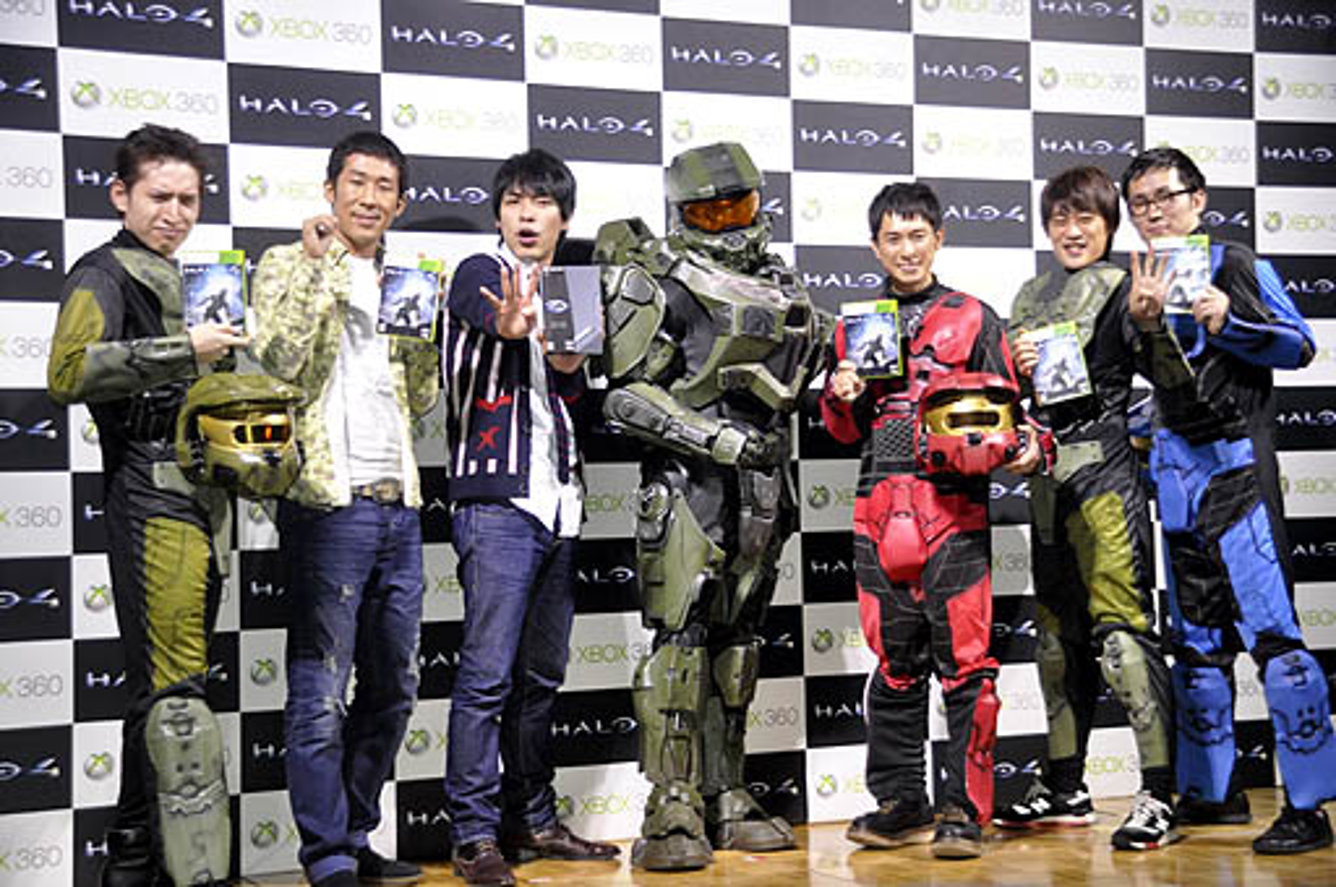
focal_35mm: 66
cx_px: 668
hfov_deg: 30.5
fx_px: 2446
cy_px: 444
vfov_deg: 20.6
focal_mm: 44
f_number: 4.5
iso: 1250
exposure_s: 1/60
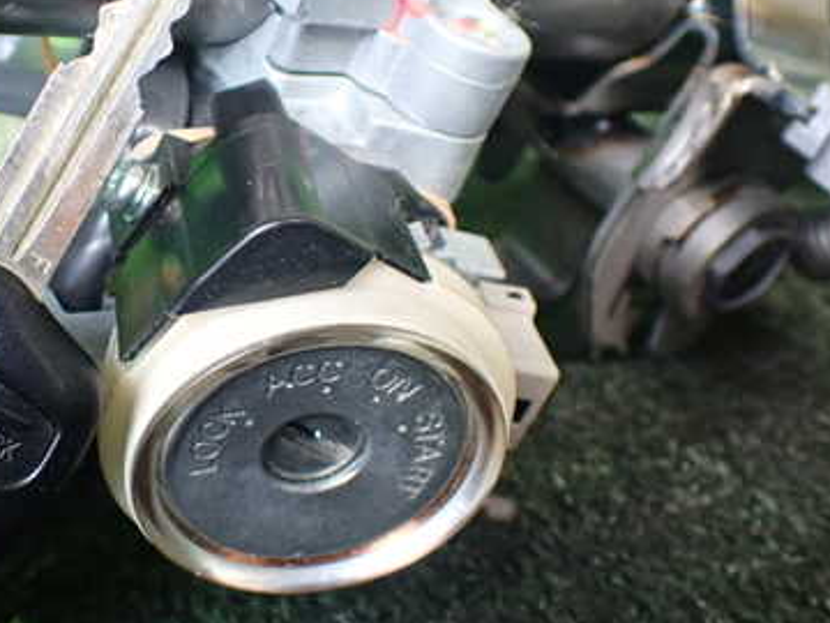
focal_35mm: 50
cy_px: 242
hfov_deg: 37.0
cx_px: 180
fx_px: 1199
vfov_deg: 29.0
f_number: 2.3
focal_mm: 5.4
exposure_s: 1/125
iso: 250
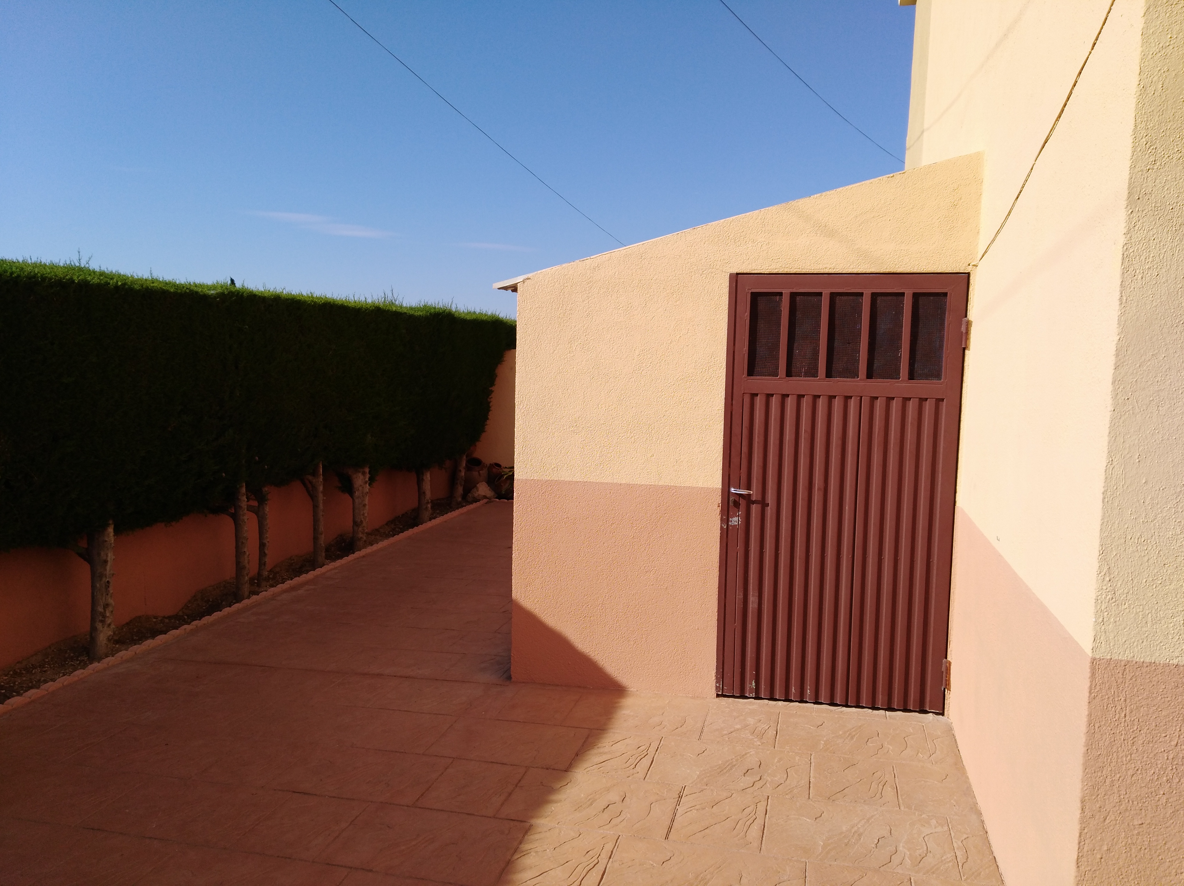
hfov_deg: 67.4
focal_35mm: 26
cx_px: 592
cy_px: 443
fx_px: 888
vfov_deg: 53.0
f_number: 2.2
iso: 100
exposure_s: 1/1212
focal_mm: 3.83
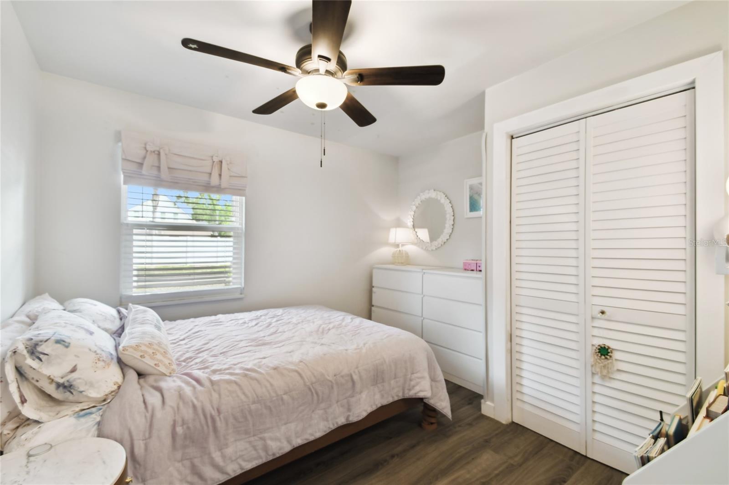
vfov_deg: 77.3
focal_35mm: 15
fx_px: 304
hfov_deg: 100.4
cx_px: 364
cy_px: 242
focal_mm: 10
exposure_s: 1/8
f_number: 7.1
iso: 100
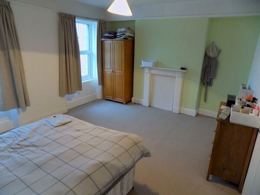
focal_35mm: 23
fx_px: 173
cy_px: 98
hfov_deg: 73.9
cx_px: 130
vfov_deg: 58.9
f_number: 3.1
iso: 400
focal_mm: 4
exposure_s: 1/8
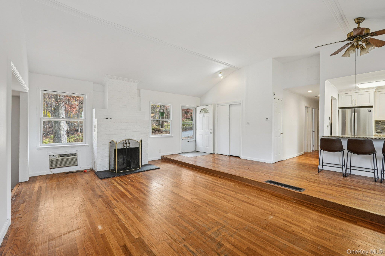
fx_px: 171
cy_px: 128
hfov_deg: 96.7
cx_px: 192
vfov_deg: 73.7
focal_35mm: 16
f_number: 9
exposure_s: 1/15
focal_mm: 16
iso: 400
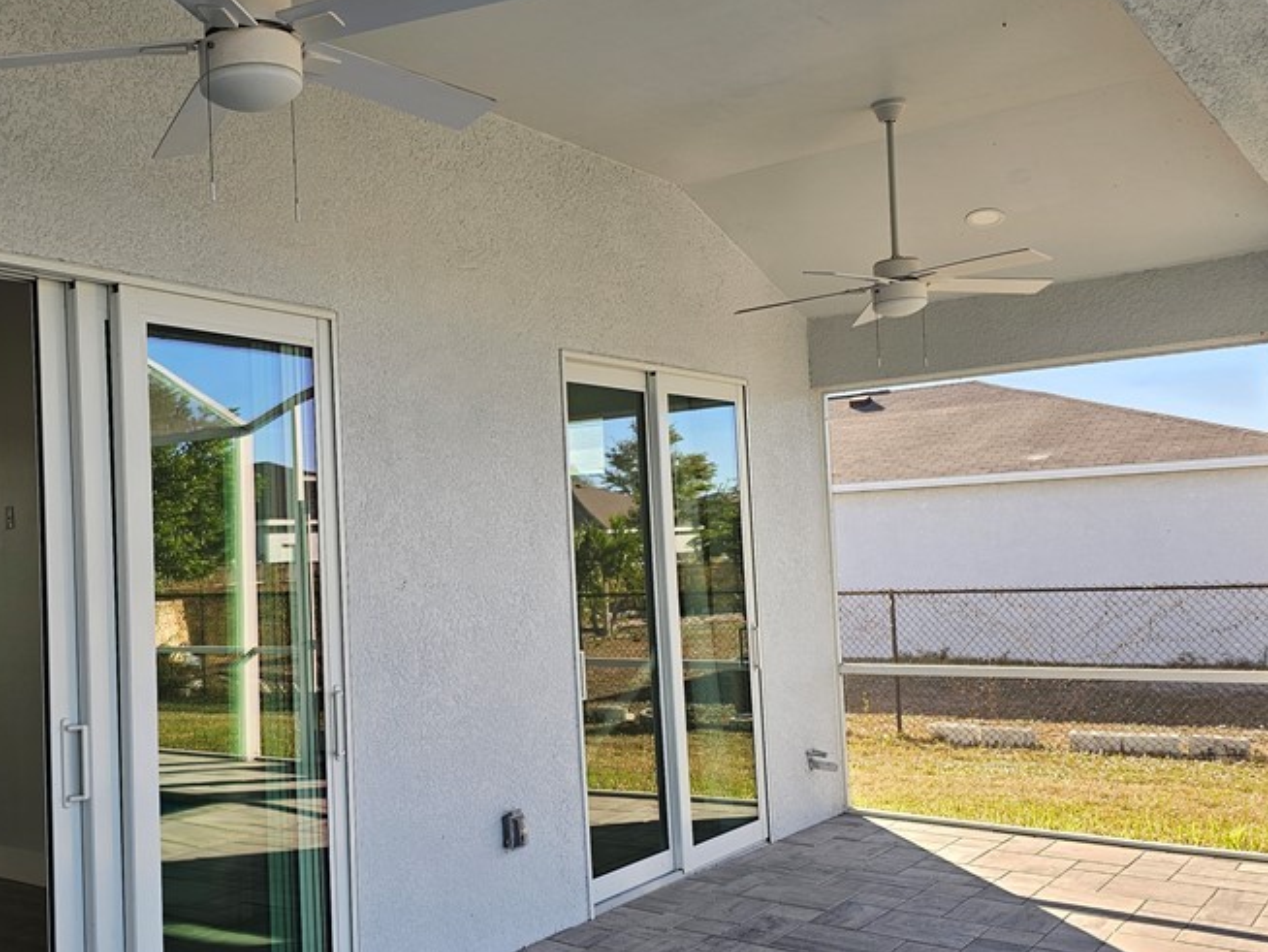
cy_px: 487
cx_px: 349
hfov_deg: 49.7
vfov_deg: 39.7
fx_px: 1319
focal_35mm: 36
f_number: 1.7
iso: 12
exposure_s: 1/120
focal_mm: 6.3
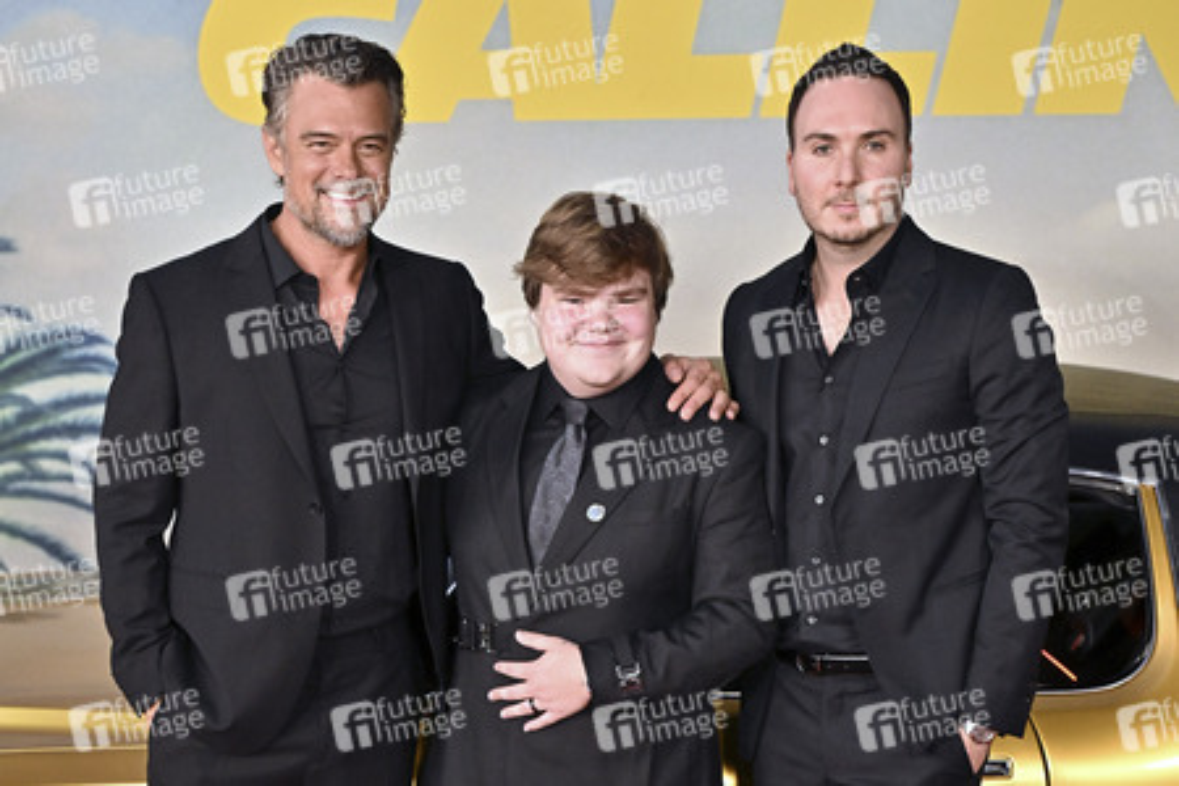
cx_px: 590
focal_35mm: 46
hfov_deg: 42.7
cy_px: 393
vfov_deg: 29.2
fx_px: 1506
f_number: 3.5
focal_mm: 46
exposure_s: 1/320
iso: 3200
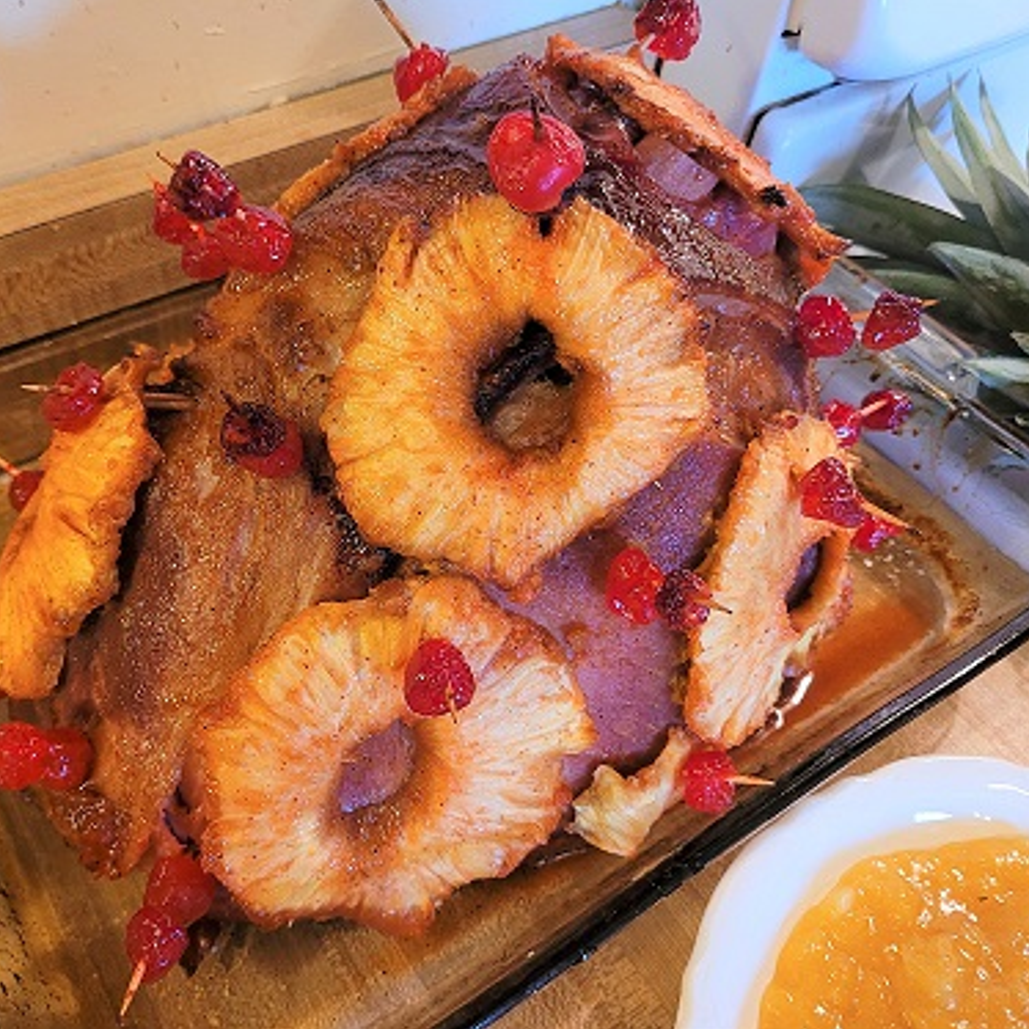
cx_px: 413
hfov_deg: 52.2
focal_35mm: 31
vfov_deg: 52.5
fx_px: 1043
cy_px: 512
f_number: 1.8
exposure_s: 1/60
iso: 250
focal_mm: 5.4
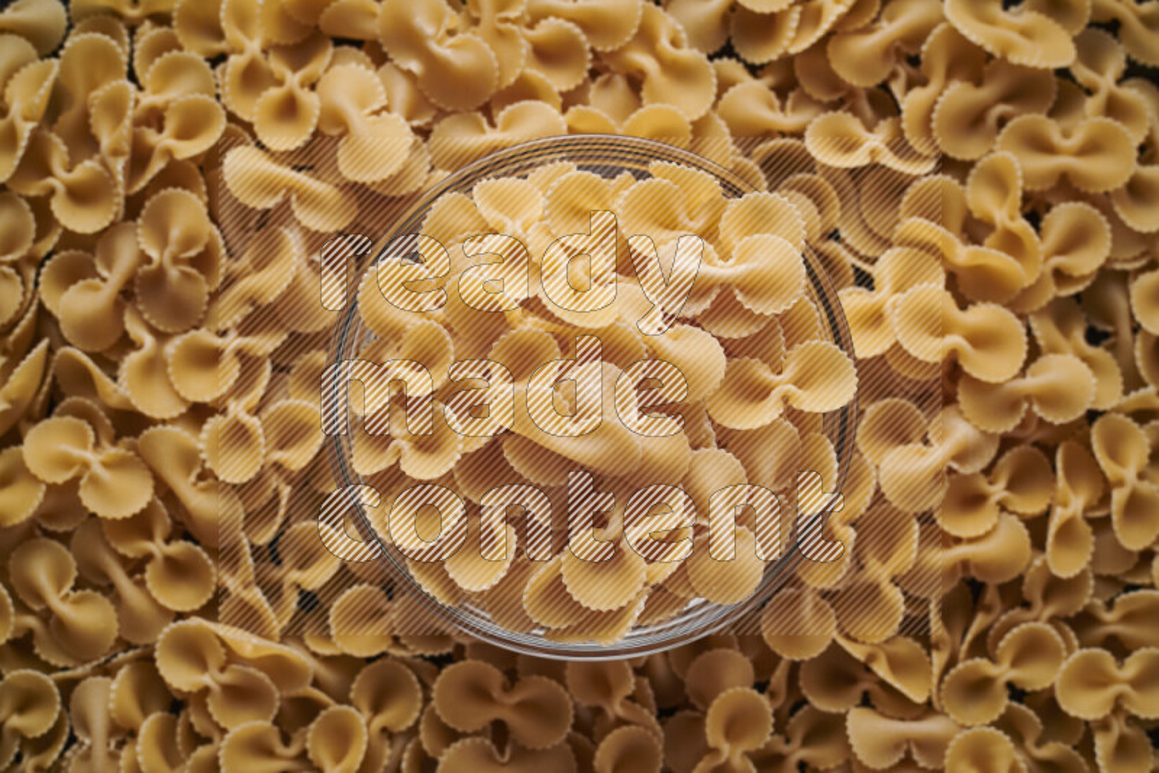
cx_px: 580
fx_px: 1610
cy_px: 386
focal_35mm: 50
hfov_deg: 39.6
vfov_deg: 27.0
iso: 160
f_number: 8
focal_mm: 50
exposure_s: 1/100
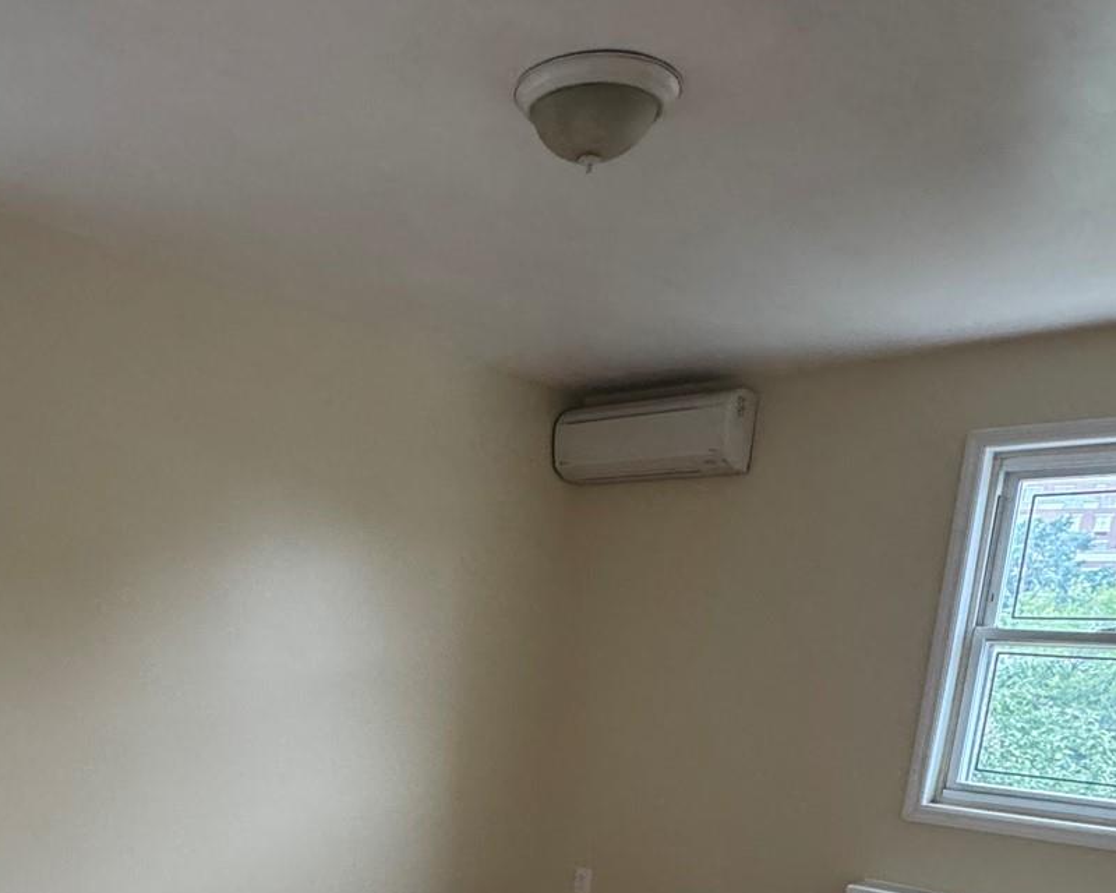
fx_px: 1156
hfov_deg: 49.7
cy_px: 880
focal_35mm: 35
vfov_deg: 37.9
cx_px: 296
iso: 250
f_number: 2.2
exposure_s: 1/99
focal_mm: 2.22
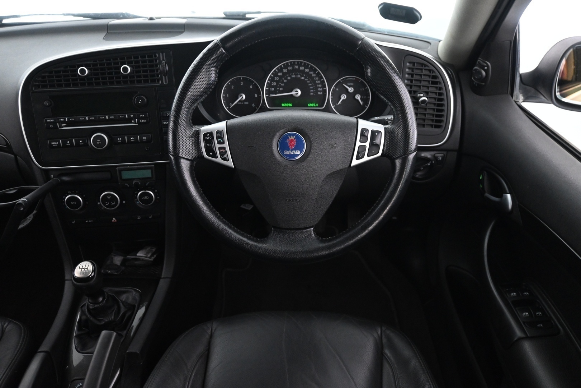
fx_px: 472
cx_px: 290
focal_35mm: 29
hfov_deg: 63.2
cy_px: 194
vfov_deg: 44.6
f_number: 3.8
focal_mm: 19.5
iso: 2500
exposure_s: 1/30
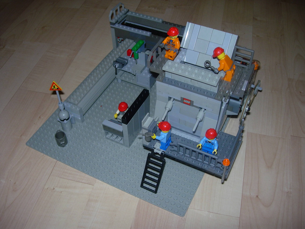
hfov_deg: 49.0
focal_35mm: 38
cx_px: 152
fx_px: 335
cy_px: 114
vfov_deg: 37.7
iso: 79
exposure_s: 1/64
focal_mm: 7.8
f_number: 2.8
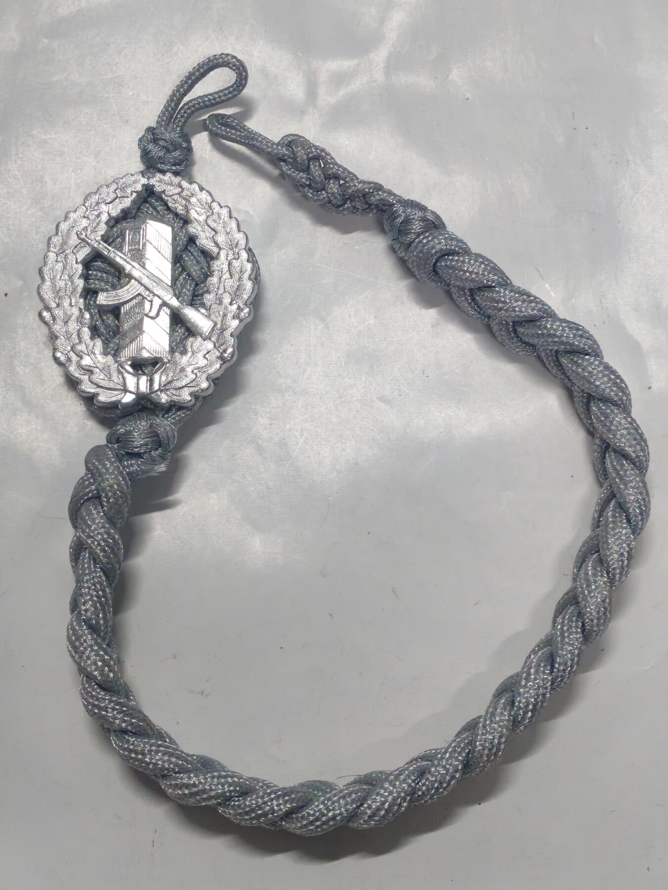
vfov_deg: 28.6
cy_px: 445
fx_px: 1750
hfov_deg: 21.6
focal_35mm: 68
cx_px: 334
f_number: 1.95
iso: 800
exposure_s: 1/50
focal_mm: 5.52
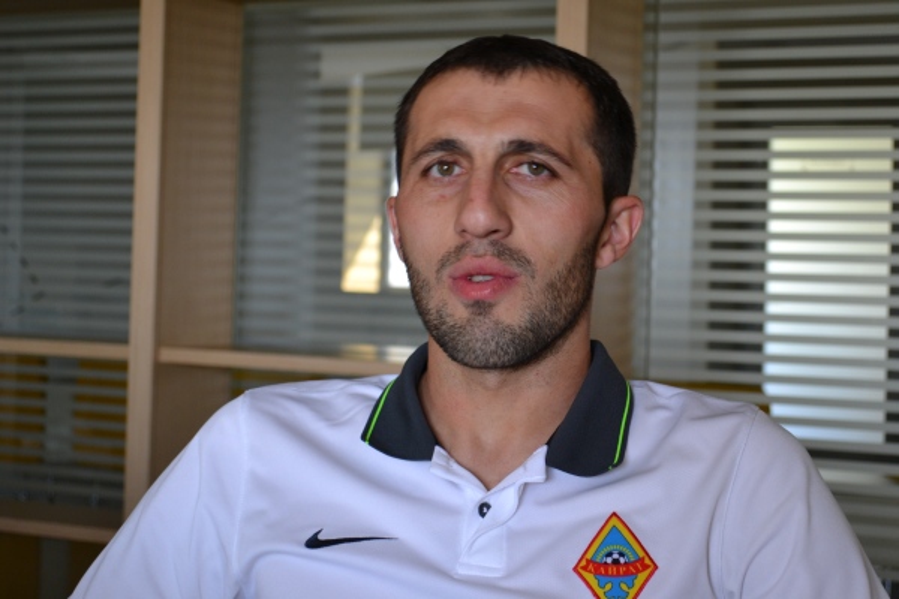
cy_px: 300
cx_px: 450
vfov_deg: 22.6
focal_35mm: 60
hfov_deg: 33.4
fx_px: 1498
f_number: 5.3
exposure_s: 1/20
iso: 400
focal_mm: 40
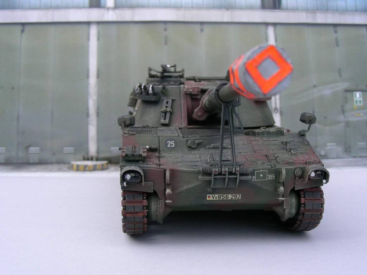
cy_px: 138
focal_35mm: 53
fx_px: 562
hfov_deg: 36.2
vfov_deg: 27.5
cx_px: 184
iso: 50
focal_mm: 8.8
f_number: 3.5
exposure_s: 1/19.3
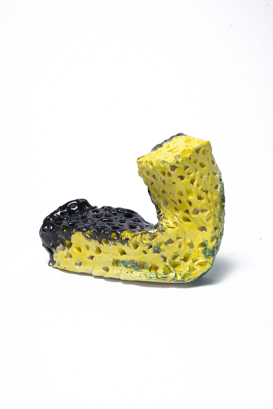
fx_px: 568
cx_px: 136
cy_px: 204
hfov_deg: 27.0
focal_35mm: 50
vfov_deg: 39.6
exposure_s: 1/160
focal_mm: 50
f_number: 14
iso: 250
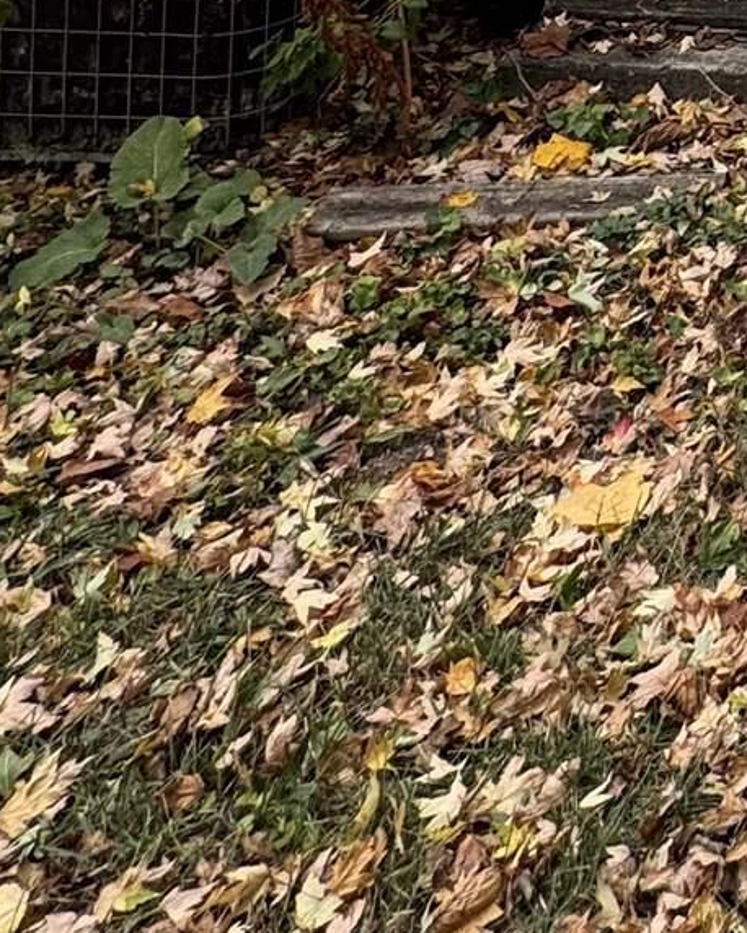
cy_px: -468
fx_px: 1519
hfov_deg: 20.6
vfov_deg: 25.6
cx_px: 1300
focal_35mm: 55
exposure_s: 1/212
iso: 40
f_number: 2.2
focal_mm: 2.22
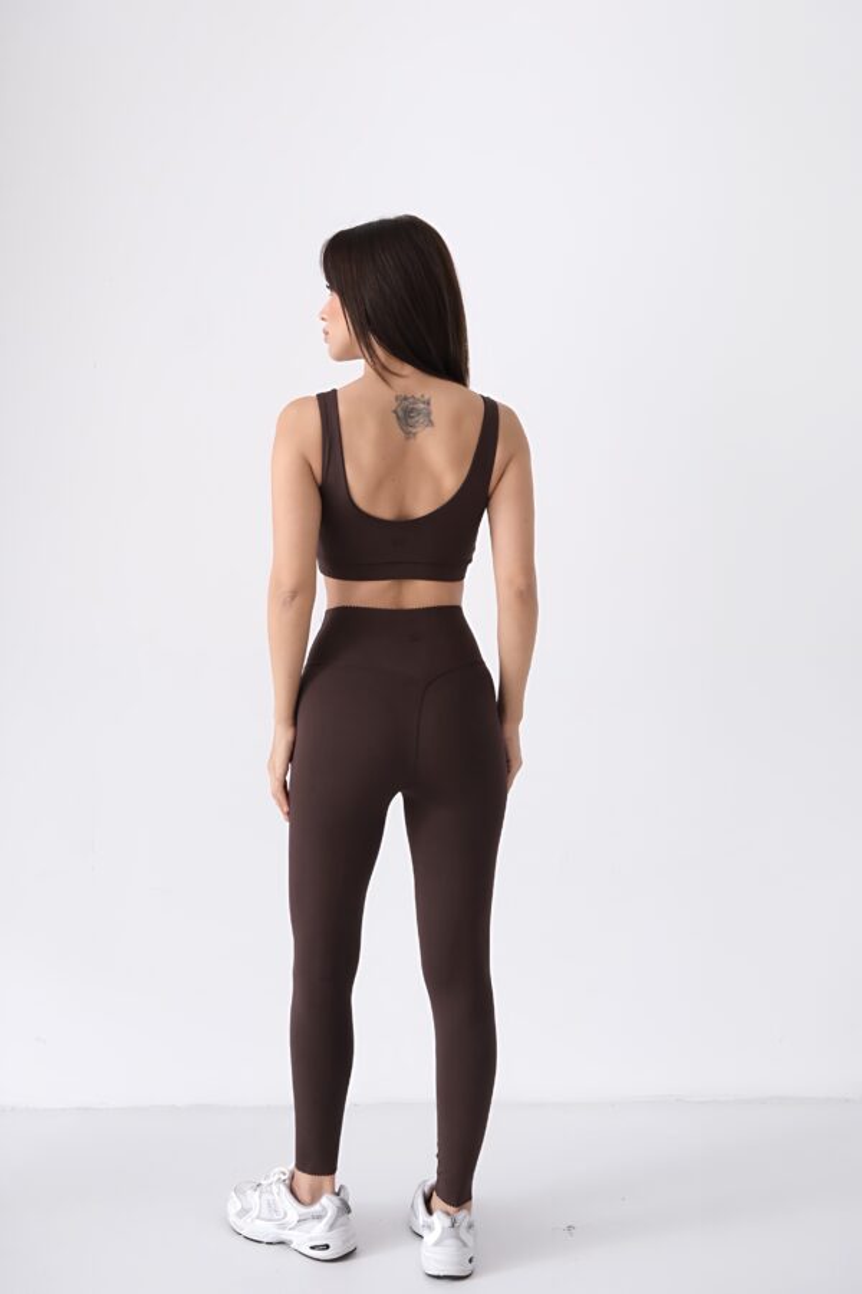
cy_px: 647
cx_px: 431
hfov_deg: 37.9
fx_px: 1257
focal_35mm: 35
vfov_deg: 54.4
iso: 2000
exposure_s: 1/60
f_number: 5.6
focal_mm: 23.5
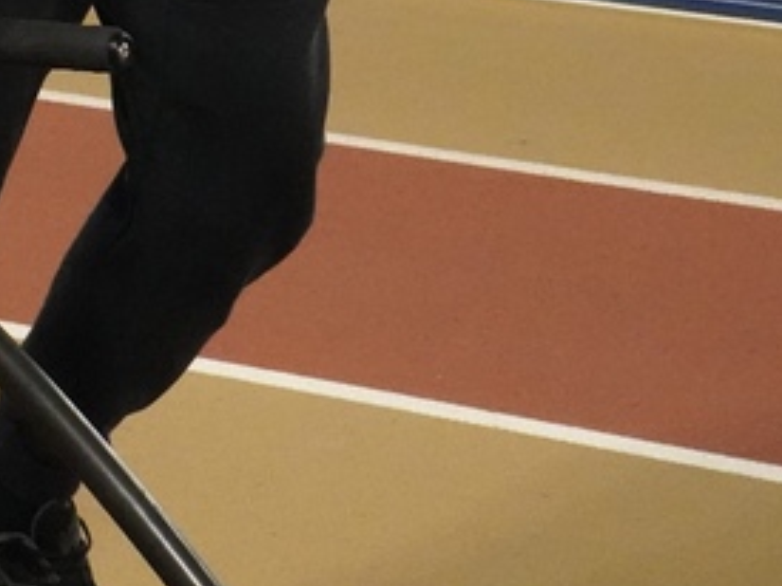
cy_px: -357
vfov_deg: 8.4
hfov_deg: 11.1
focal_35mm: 172
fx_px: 3884
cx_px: -384
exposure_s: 1/1000
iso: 20000
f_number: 9
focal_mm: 48
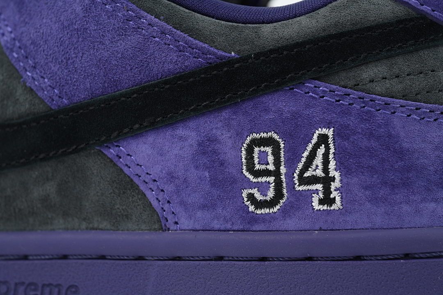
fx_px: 1292
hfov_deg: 19.5
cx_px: 222
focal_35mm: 105
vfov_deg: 13.0
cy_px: 148
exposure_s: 1/100
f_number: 10
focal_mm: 105
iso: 400
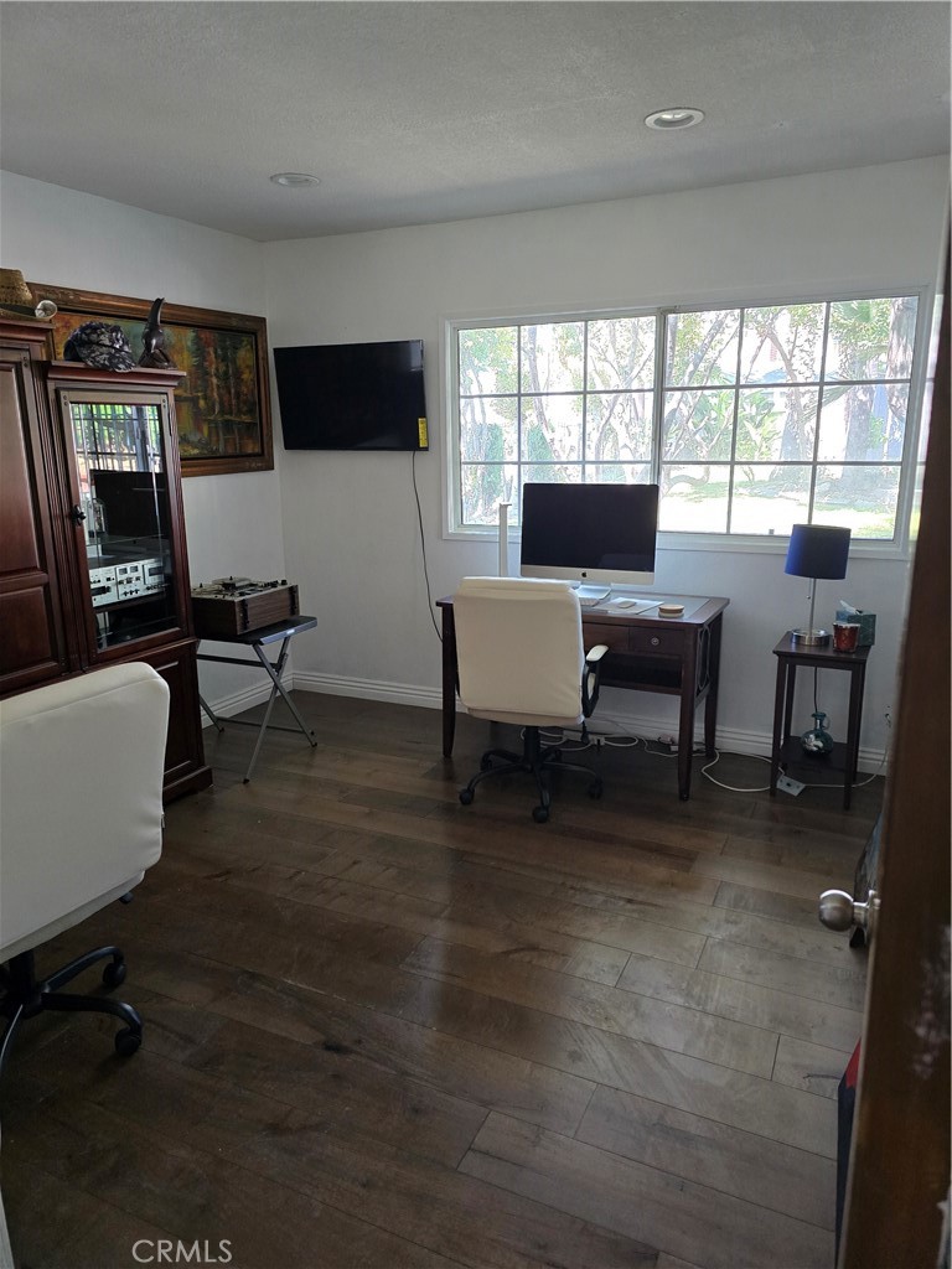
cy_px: 634
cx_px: 476
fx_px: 843
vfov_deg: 73.9
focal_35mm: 23
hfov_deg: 58.9
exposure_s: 1/120
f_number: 1.7
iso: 500
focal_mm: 6.3
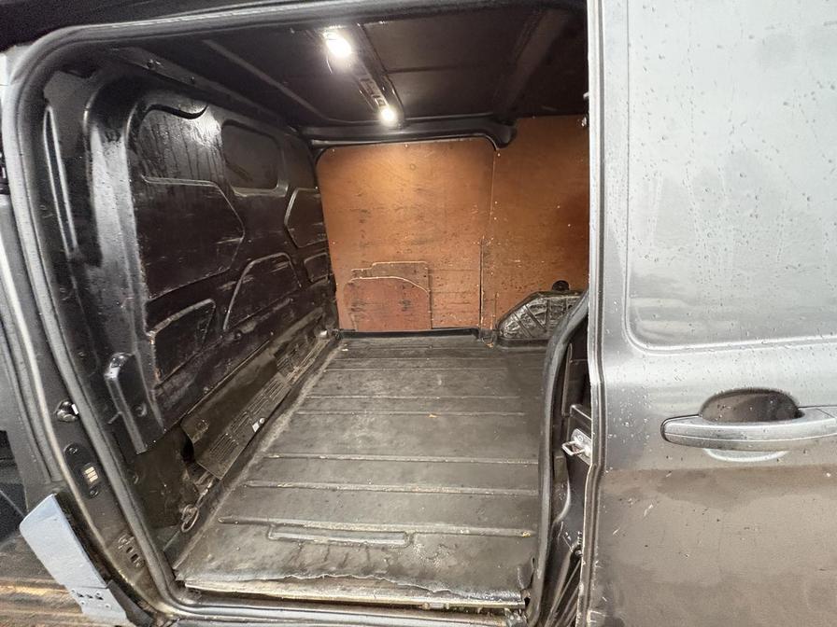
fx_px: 339
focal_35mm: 14
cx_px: 418
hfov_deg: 102.1
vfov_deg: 85.7
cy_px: 314
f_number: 2.2
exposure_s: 1/60
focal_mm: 2.22
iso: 640
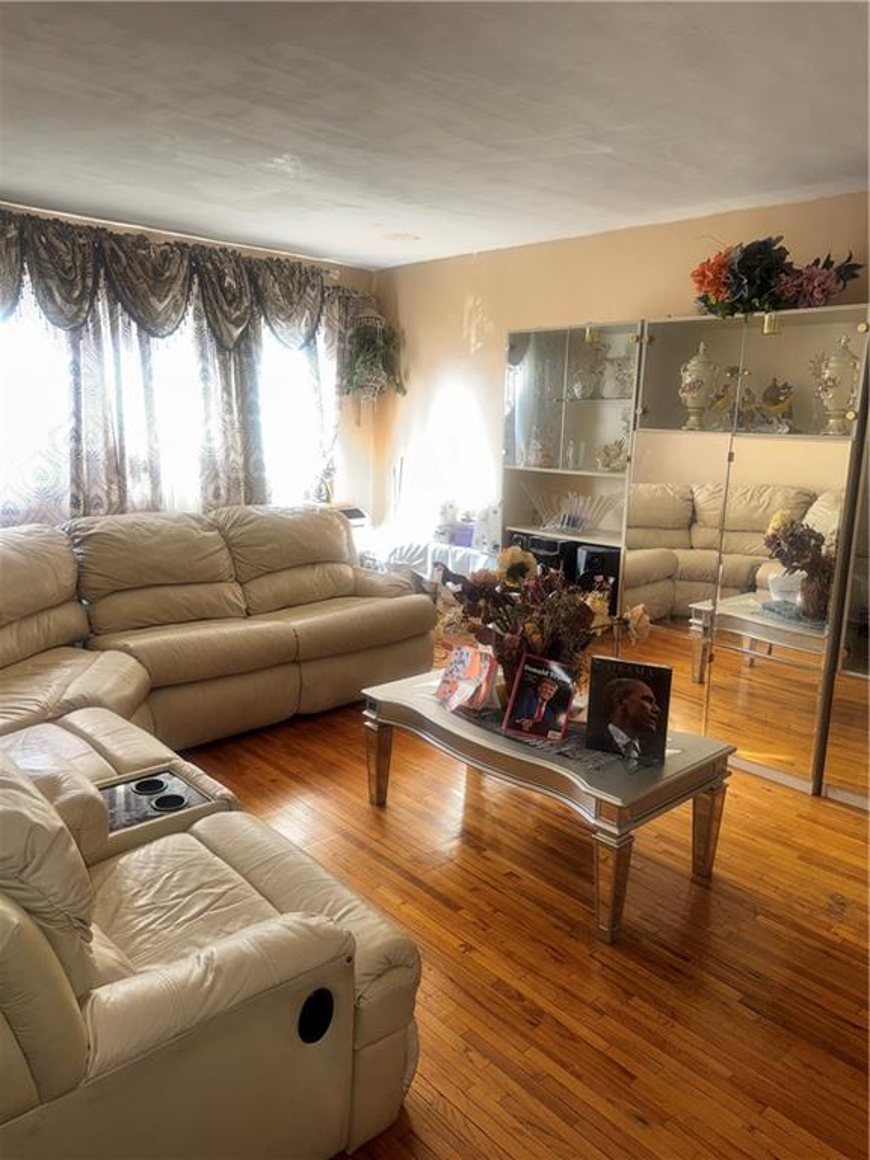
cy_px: 580
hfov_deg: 56.8
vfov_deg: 71.6
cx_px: 435
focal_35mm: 24
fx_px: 804
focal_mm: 6.76
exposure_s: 1/22
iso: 80
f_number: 1.78
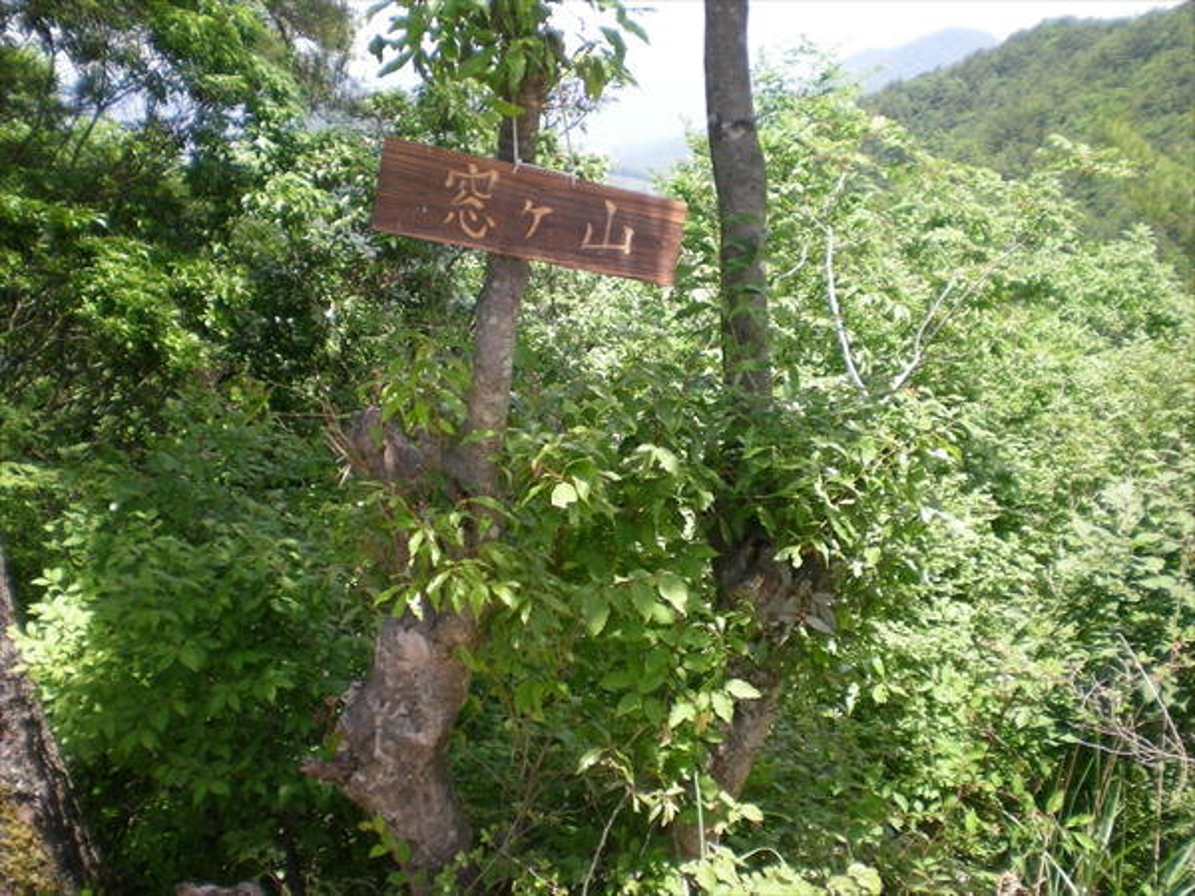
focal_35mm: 38
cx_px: 598
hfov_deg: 49.0
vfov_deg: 37.7
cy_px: 448
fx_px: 1312
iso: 50
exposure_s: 1/192
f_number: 3.1
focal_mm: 6.3
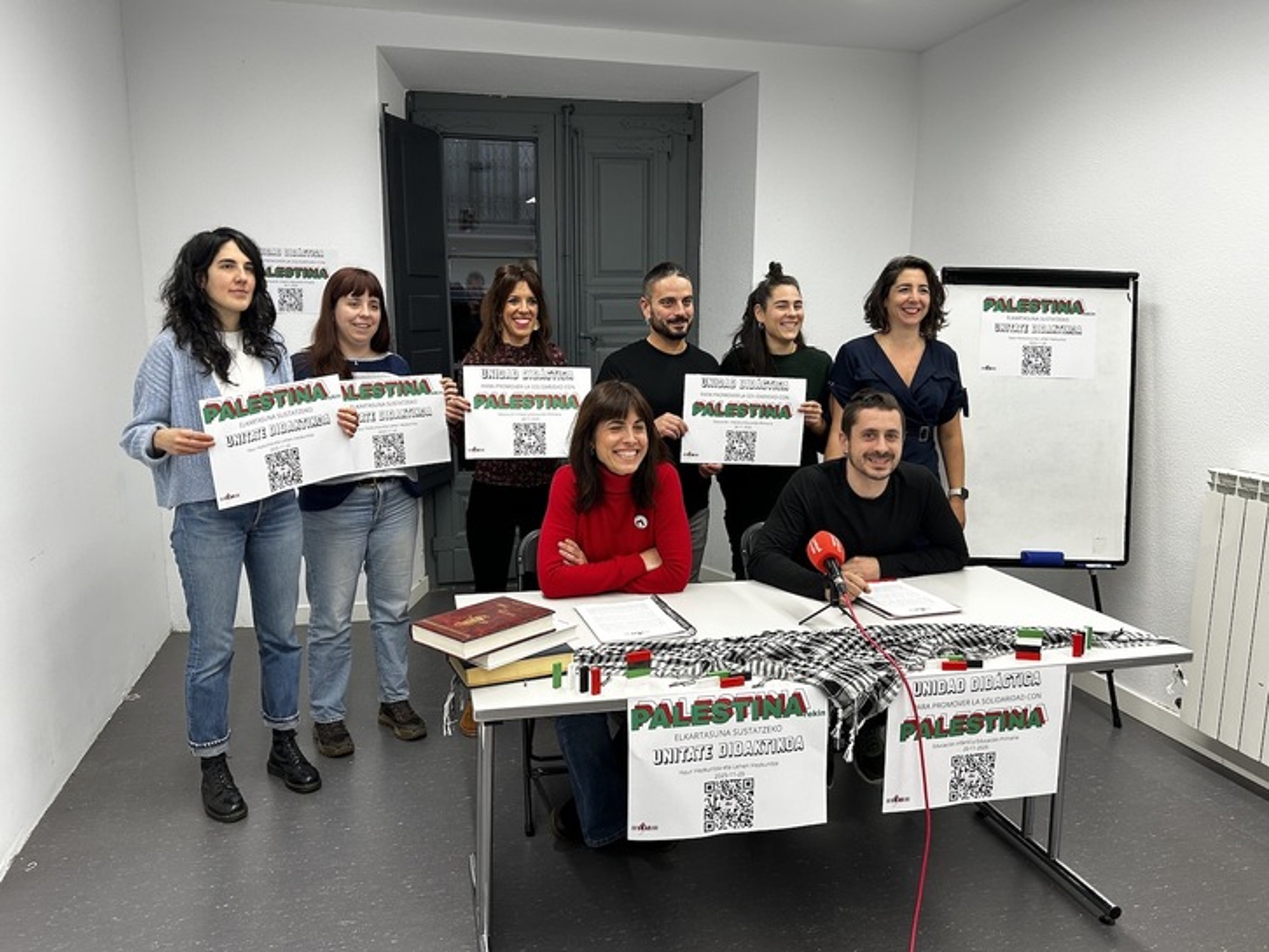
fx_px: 953
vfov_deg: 53.1
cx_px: 634
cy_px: 476
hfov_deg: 67.3
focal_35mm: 26
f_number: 1.5
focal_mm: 5.7
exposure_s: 1/100
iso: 80
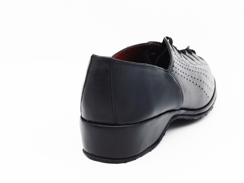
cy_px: 94
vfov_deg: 17.8
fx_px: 585
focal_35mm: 83
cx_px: 136
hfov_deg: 23.5
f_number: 4.3
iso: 125
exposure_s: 1/250
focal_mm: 12.6
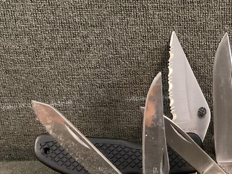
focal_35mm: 67
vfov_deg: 21.4
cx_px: 223
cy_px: 158
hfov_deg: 27.6
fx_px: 449
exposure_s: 1/30
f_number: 1.8
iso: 320
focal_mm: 3
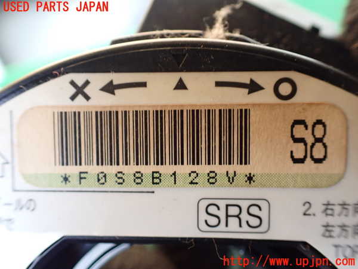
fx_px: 310
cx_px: 179
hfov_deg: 60.0
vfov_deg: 46.8
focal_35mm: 30
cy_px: 134
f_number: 2.3
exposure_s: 1/50
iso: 800
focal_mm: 5.4
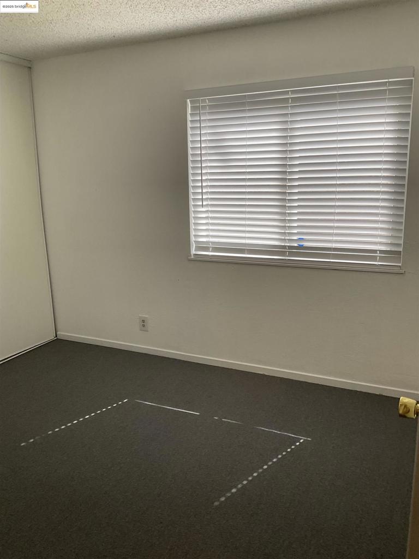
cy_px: 280
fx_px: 468
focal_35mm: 29
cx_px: 210
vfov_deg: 61.7
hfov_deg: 48.2
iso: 50
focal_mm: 3
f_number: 1.8
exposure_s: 1/120
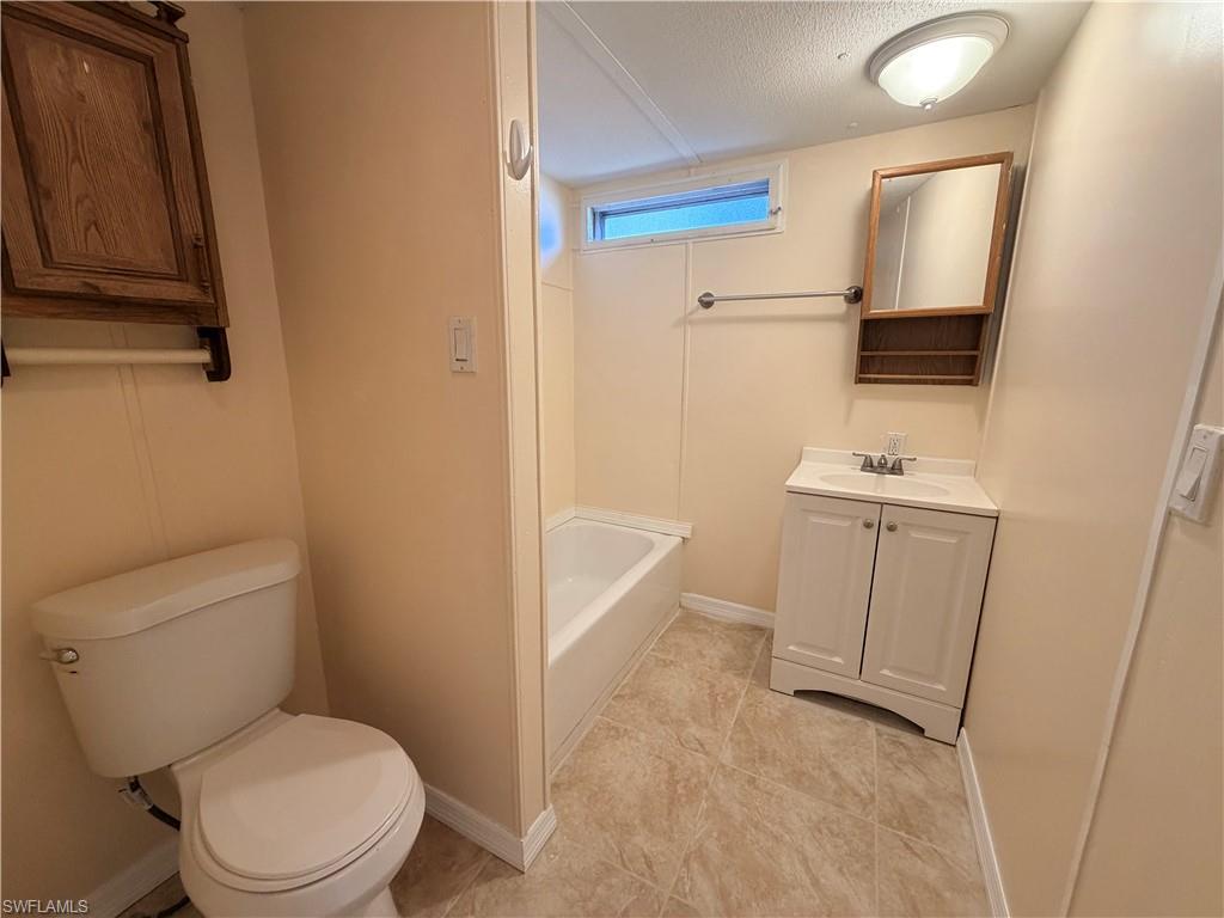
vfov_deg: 85.7
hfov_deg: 102.1
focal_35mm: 14
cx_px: 612
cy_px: 459
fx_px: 495
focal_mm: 2.22
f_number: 2.2
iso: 320
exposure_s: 1/120
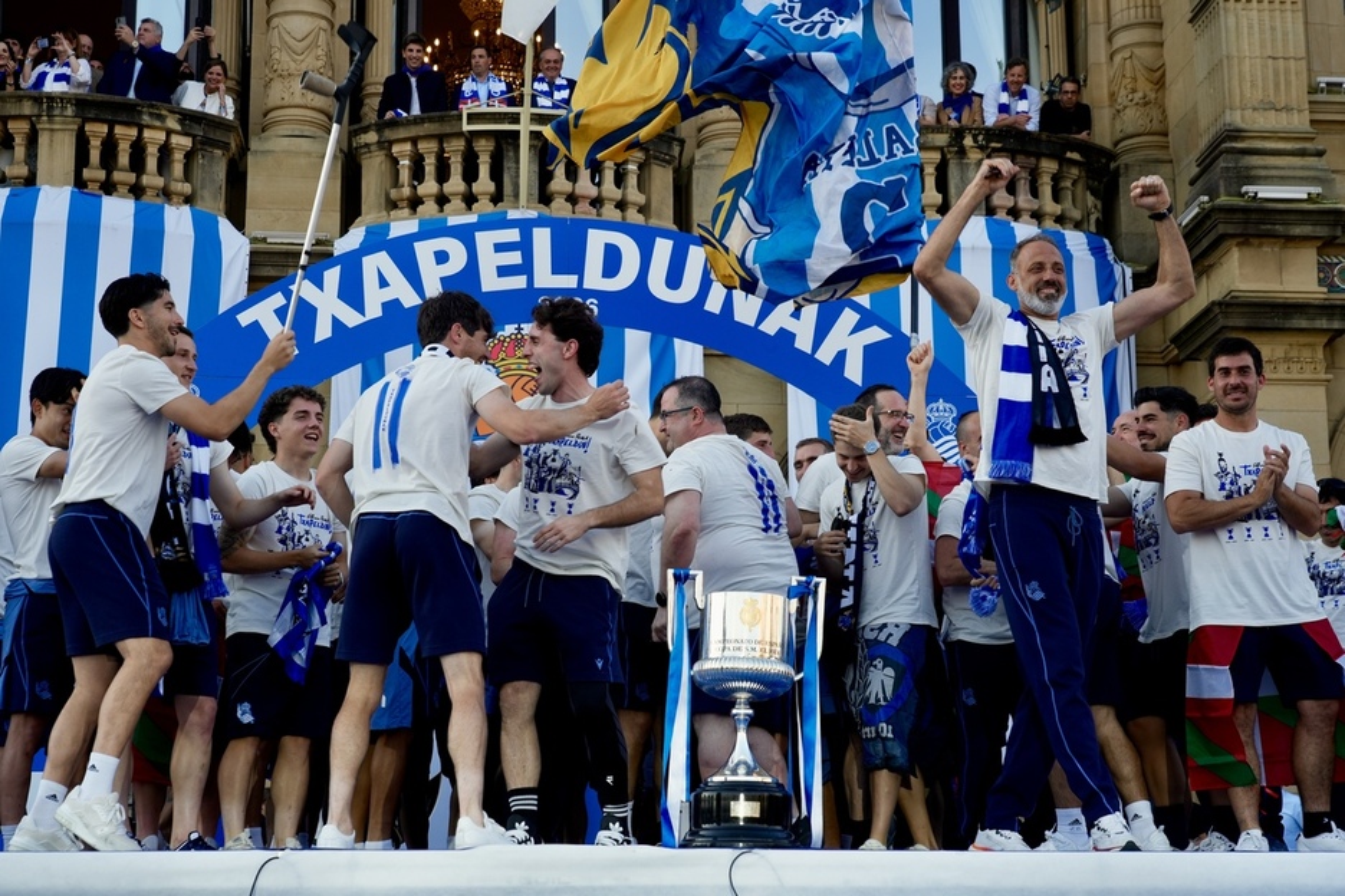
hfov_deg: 33.9
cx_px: 672
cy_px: 448
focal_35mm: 59
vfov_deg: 23.0
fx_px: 2204
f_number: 6.3
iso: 500
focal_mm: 59
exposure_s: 1/320
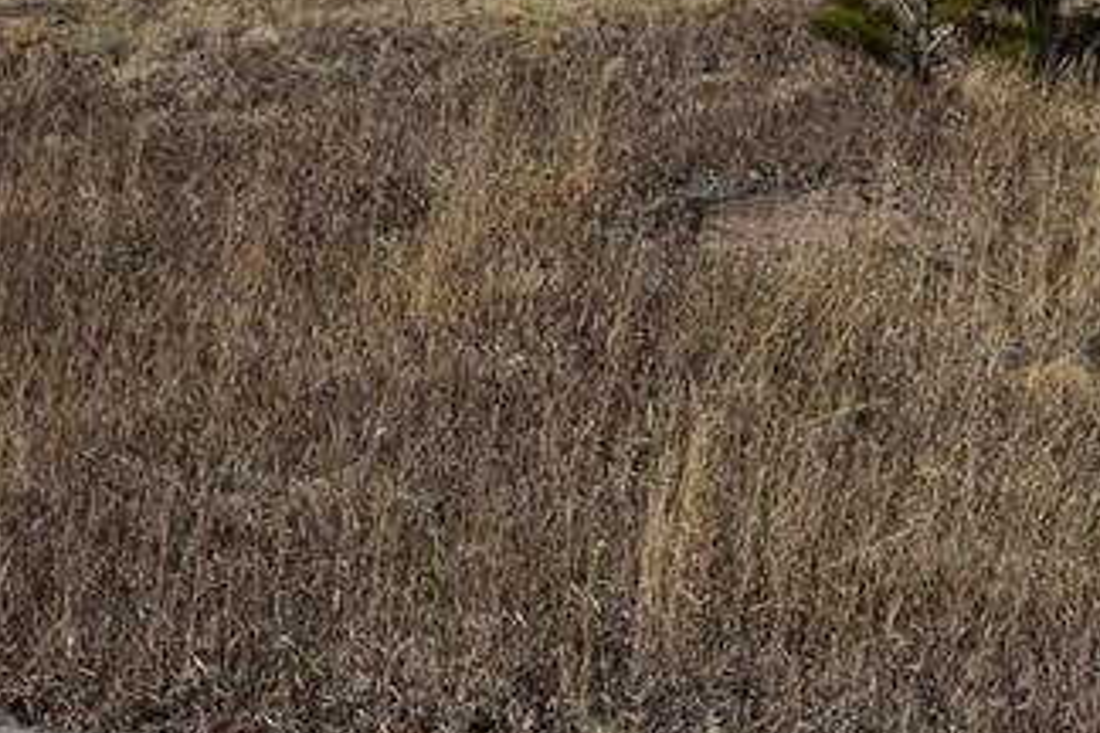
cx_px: -115
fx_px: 3623
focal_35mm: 119
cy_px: 126
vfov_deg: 11.5
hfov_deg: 16.7
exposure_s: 1/500
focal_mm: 25
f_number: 11
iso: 280
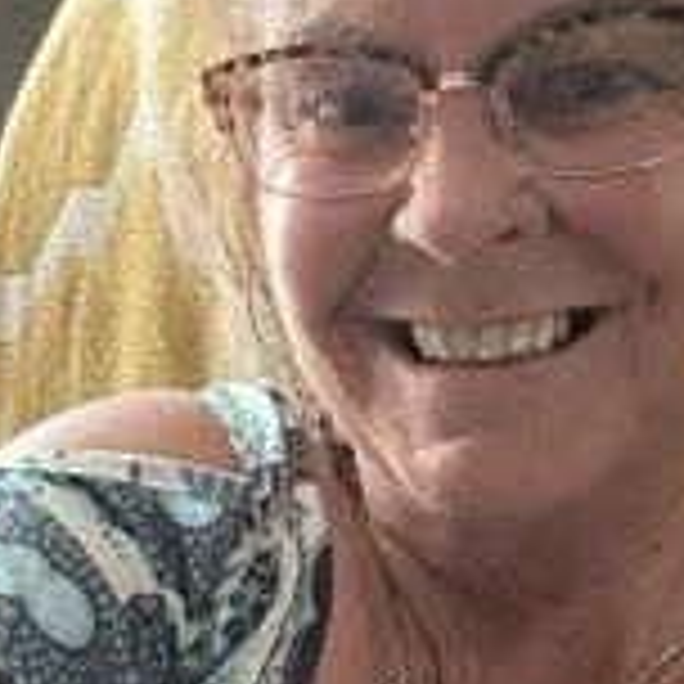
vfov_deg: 22.1
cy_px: 576
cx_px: 324
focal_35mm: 77
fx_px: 1721
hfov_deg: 22.5
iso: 640
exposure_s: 1/18
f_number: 1.9
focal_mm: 2.69
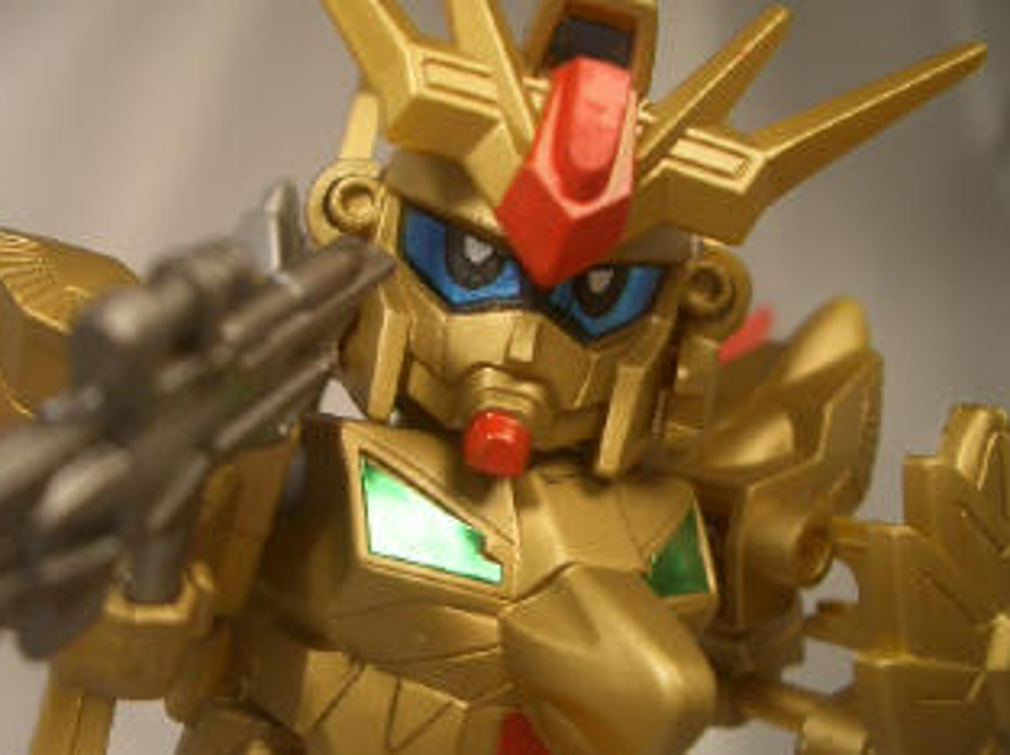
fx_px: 1253
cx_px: 419
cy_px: 387
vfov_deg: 33.5
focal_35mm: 43
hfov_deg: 43.7
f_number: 2.6
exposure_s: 1/80
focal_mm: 5.8
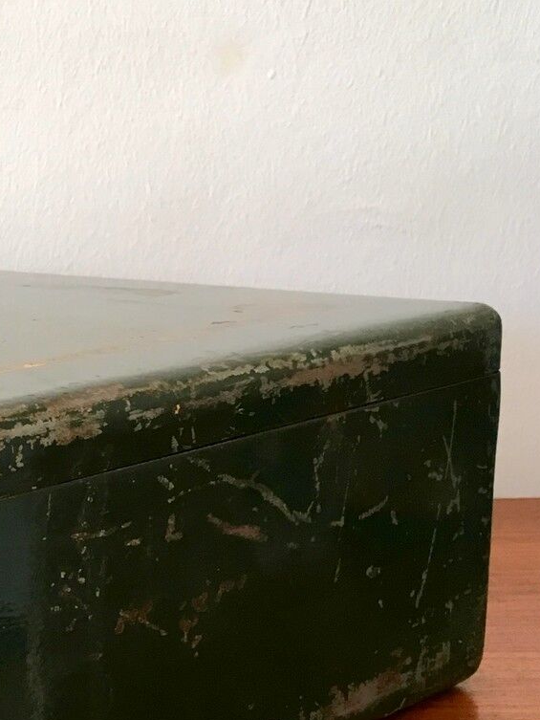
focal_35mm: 77
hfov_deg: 18.0
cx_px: -140
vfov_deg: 25.1
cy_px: 527
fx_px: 1601
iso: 50
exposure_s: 1/33
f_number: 2.2
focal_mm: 4.15
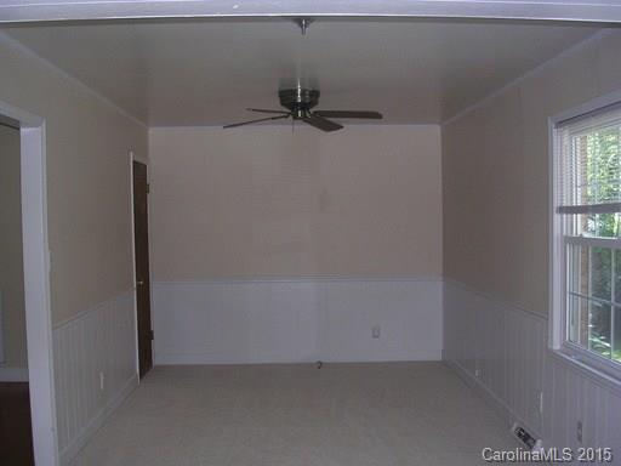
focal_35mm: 38
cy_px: 233
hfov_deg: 49.0
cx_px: 310
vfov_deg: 37.7
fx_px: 682
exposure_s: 1/60.1
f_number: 2.8
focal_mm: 5.8
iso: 100
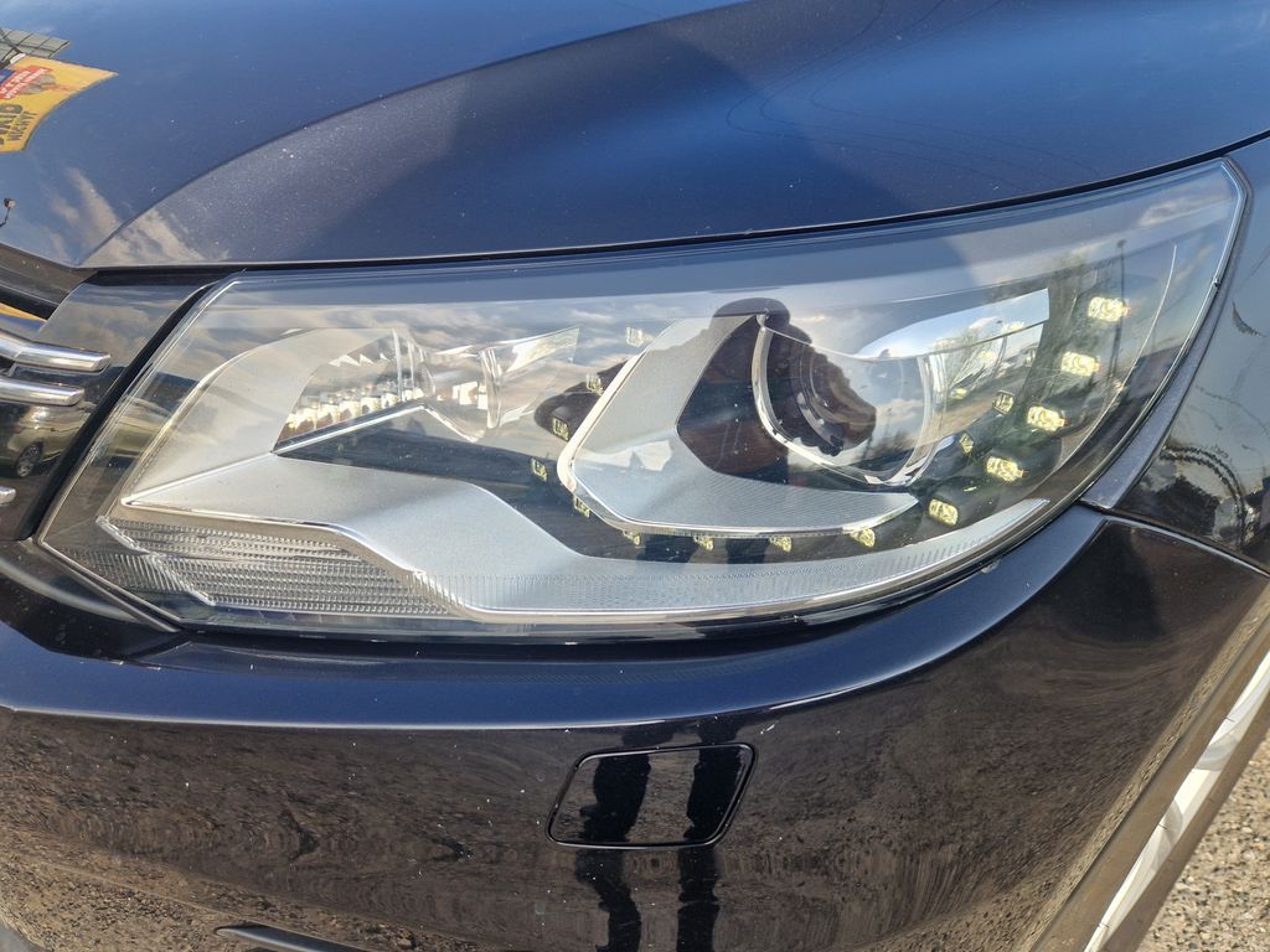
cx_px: 635
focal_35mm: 23
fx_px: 844
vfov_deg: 58.9
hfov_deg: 73.9
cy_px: 476
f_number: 1.8
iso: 50
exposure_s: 1/516
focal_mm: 5.4
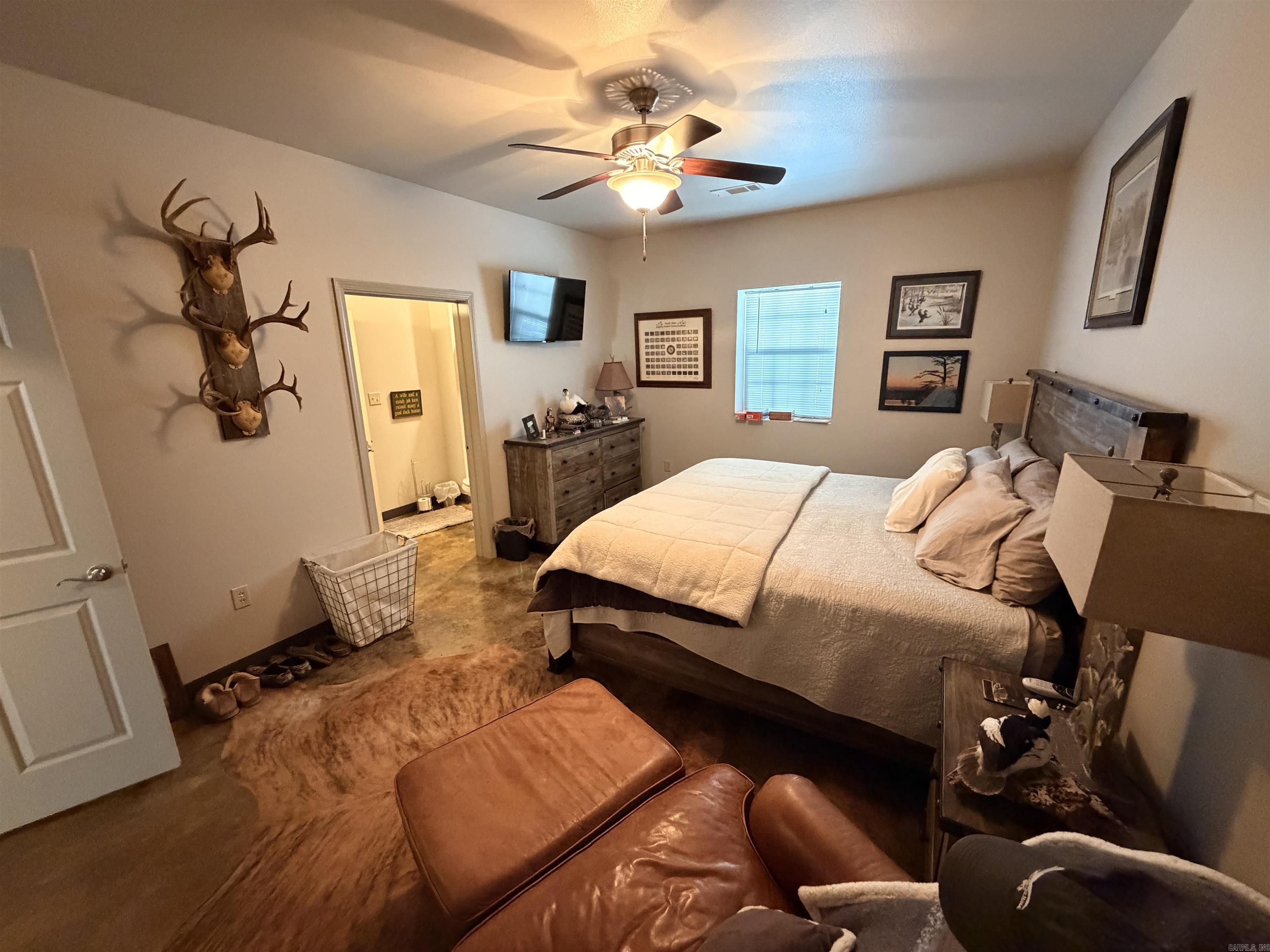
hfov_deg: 102.1
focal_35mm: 14
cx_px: 635
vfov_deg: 85.7
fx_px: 514
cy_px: 476
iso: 1000
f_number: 2.2
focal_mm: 2.22
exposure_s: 1/60
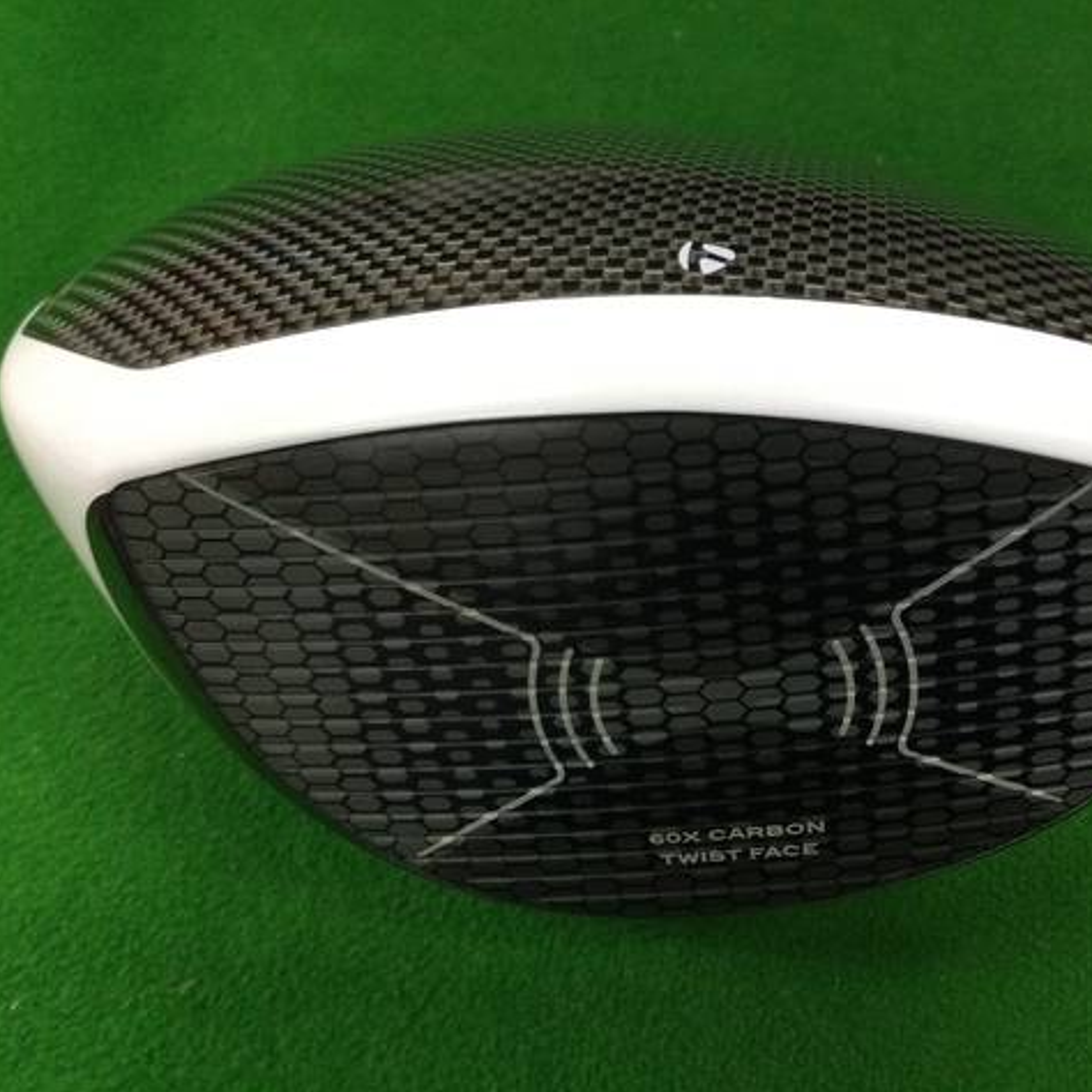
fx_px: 1321
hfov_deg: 44.7
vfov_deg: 44.9
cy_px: 548
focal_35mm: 37
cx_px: 645
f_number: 2.4
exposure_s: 1/30
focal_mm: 3.3
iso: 64
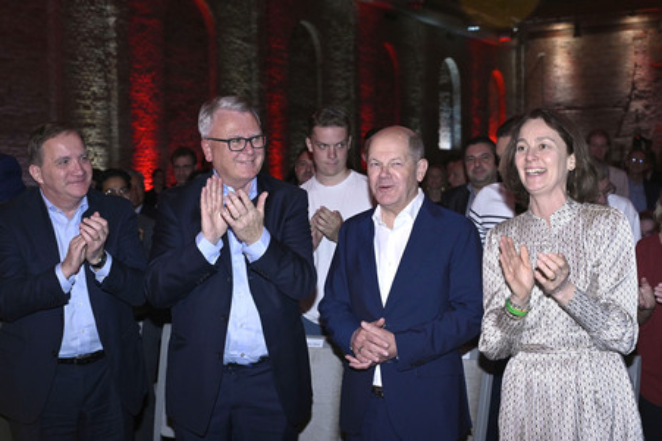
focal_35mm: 48
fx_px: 882
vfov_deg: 28.0
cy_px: 220
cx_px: 331
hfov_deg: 41.1
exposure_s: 1/200
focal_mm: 48
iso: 3200
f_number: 5.6
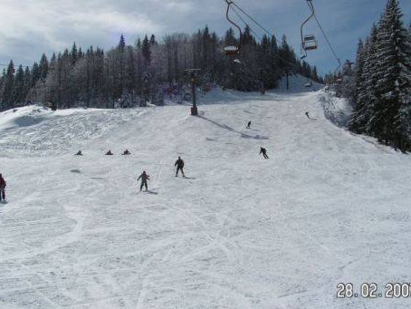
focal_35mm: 45
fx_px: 535
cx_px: 203
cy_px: 135
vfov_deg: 32.2
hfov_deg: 42.1
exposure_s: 1/1250
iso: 50
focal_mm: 6
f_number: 4.8
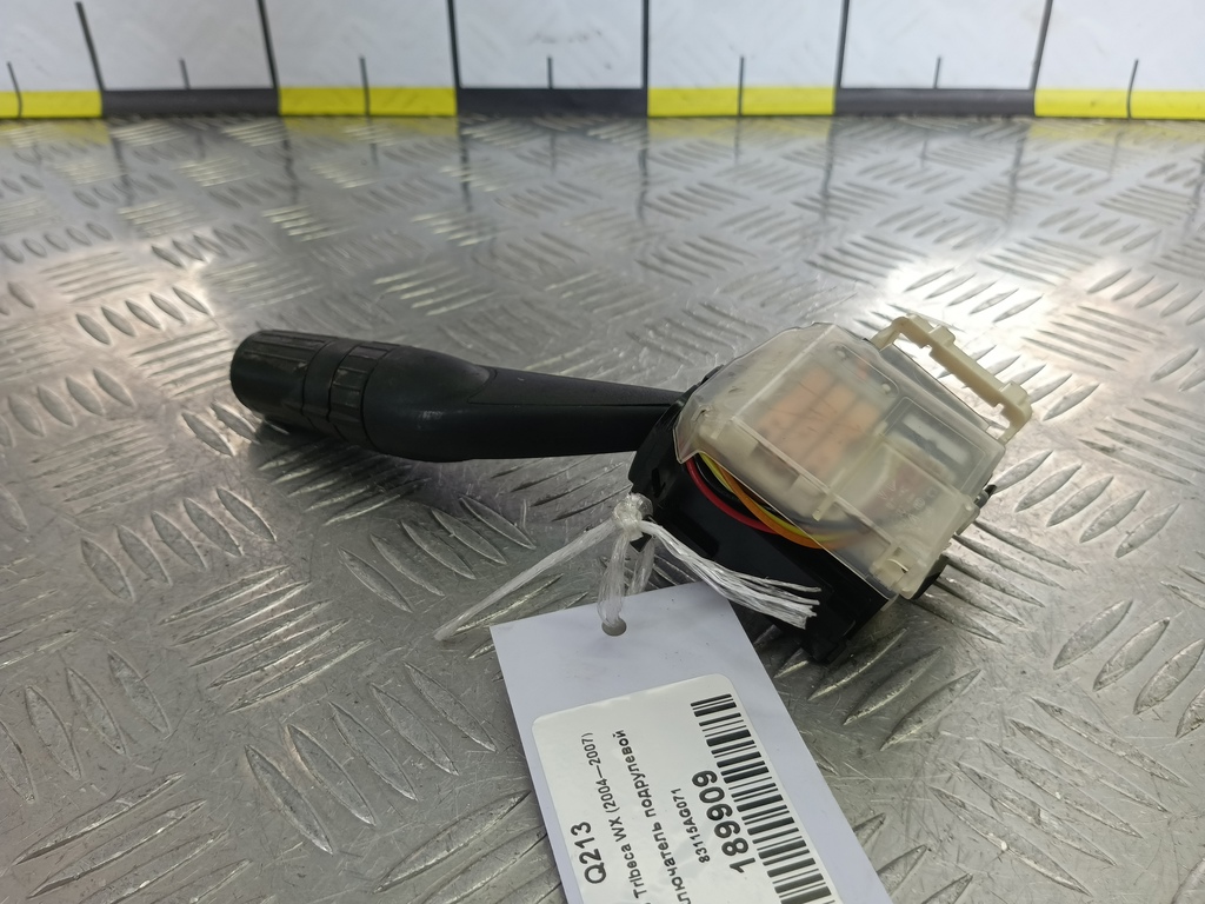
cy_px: 452
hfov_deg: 65.3
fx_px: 940
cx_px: 602
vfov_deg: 51.4
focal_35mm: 27
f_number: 1.6
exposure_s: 1/100
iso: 119
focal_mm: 4.11
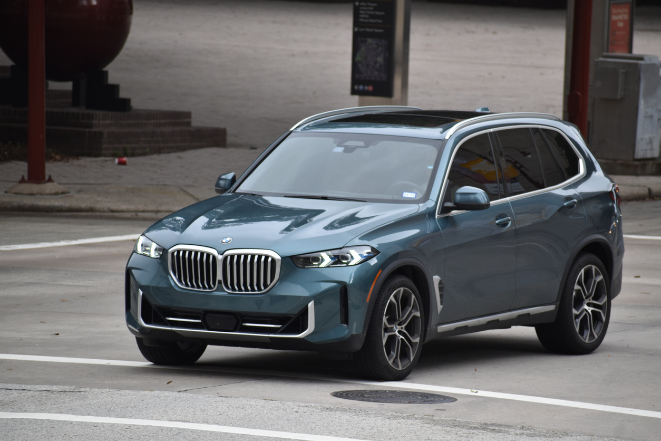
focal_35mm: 315
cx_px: 330
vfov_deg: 4.4
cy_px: 220
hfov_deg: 6.5
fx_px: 5783
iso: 400
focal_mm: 210
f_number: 6.3
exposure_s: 1/800
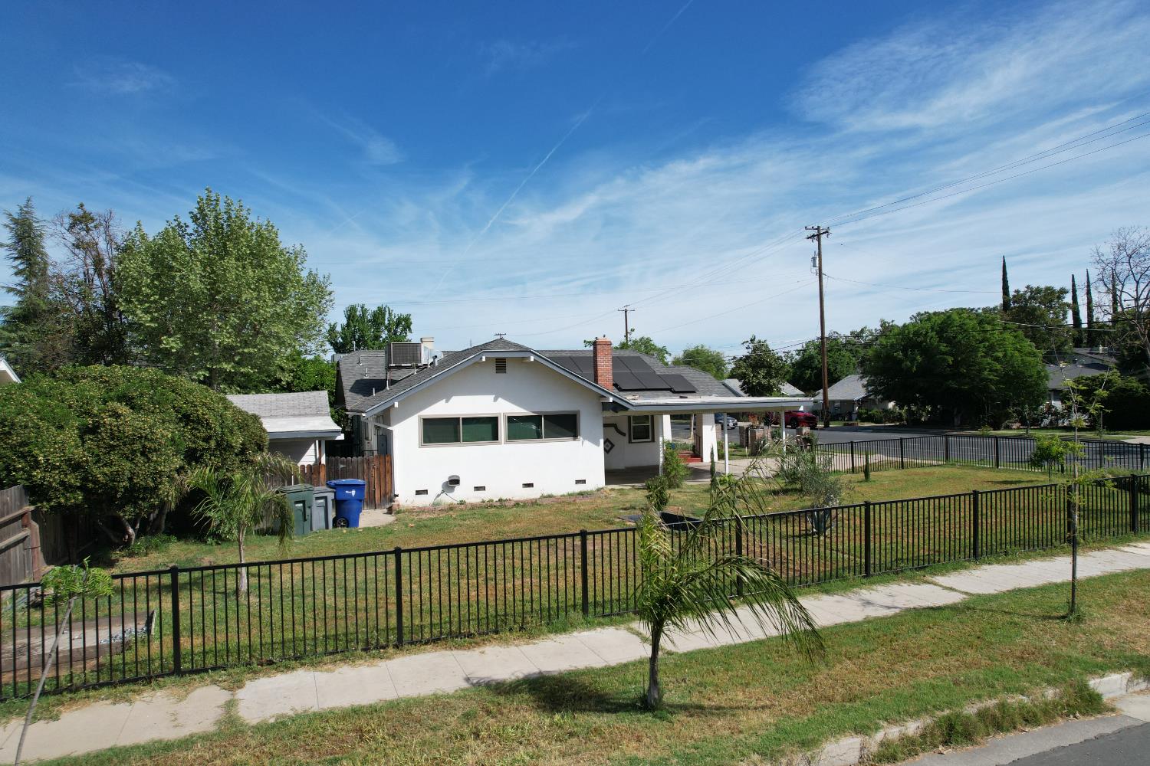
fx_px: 703
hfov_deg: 78.6
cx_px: 575
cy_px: 383
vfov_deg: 57.2
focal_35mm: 22
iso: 120
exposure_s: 1/2500
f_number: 2.8
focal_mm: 8.38
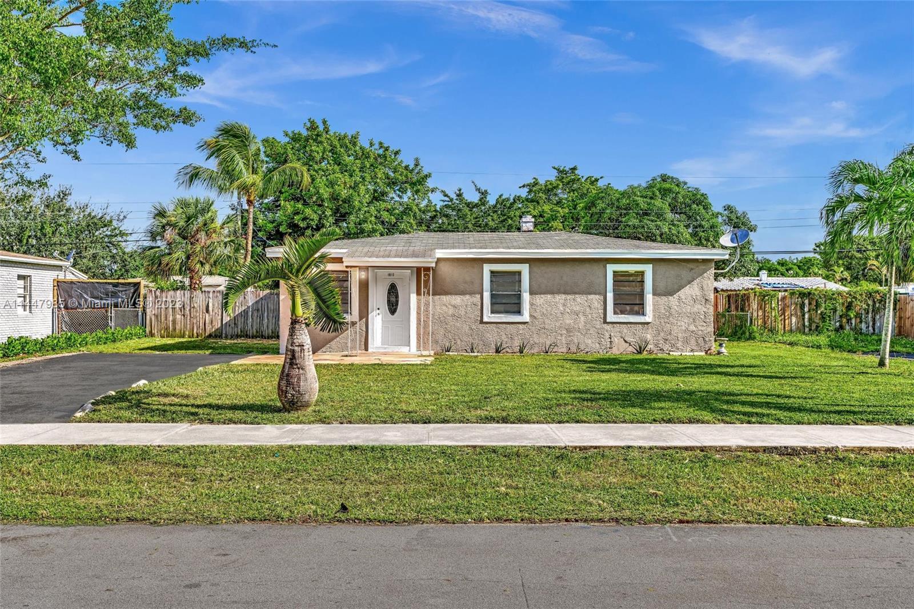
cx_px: 457
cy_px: 304
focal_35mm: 32
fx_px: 812
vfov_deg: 41.1
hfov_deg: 58.7
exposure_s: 1/500
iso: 200
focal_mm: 32
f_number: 8
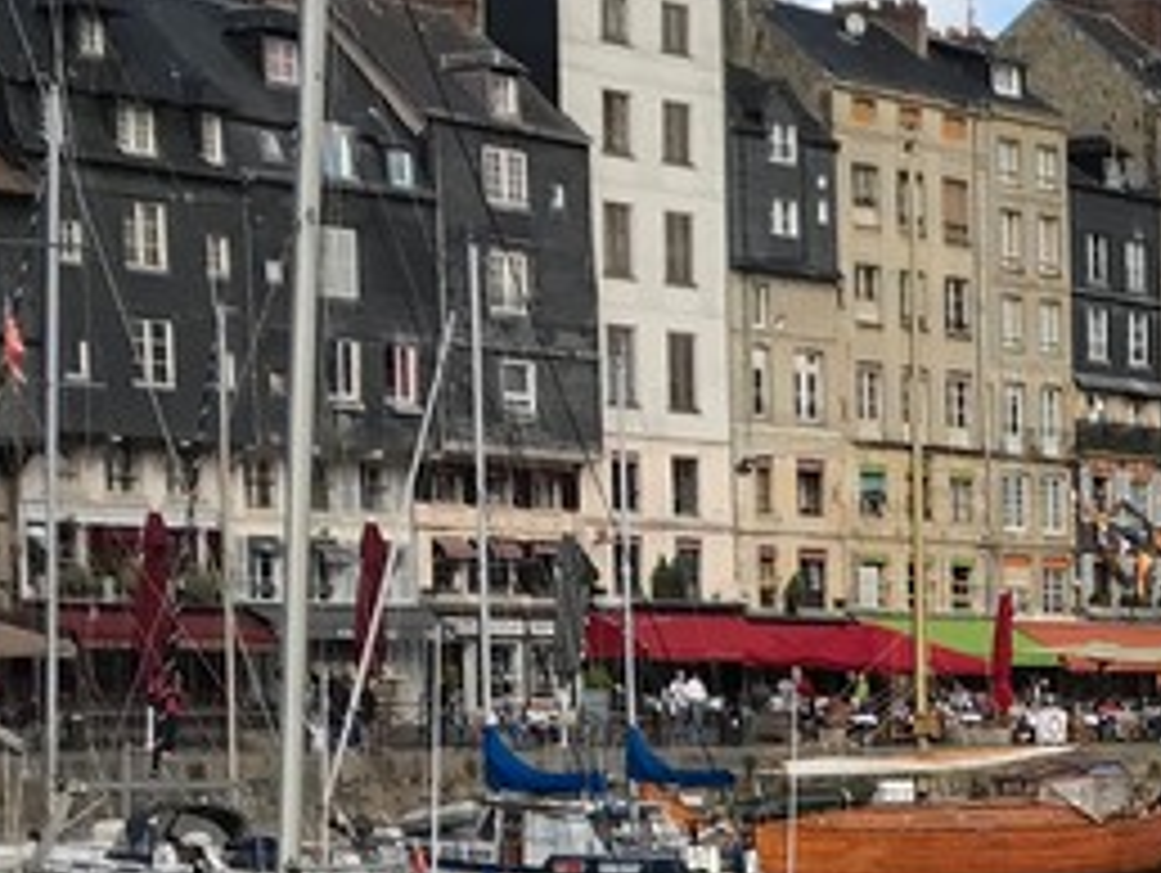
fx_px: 3726
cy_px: 1062
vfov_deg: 13.0
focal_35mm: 111
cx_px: 2020
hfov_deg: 15.5
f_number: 1.8
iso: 20
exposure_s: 1/2037
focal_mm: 3.99
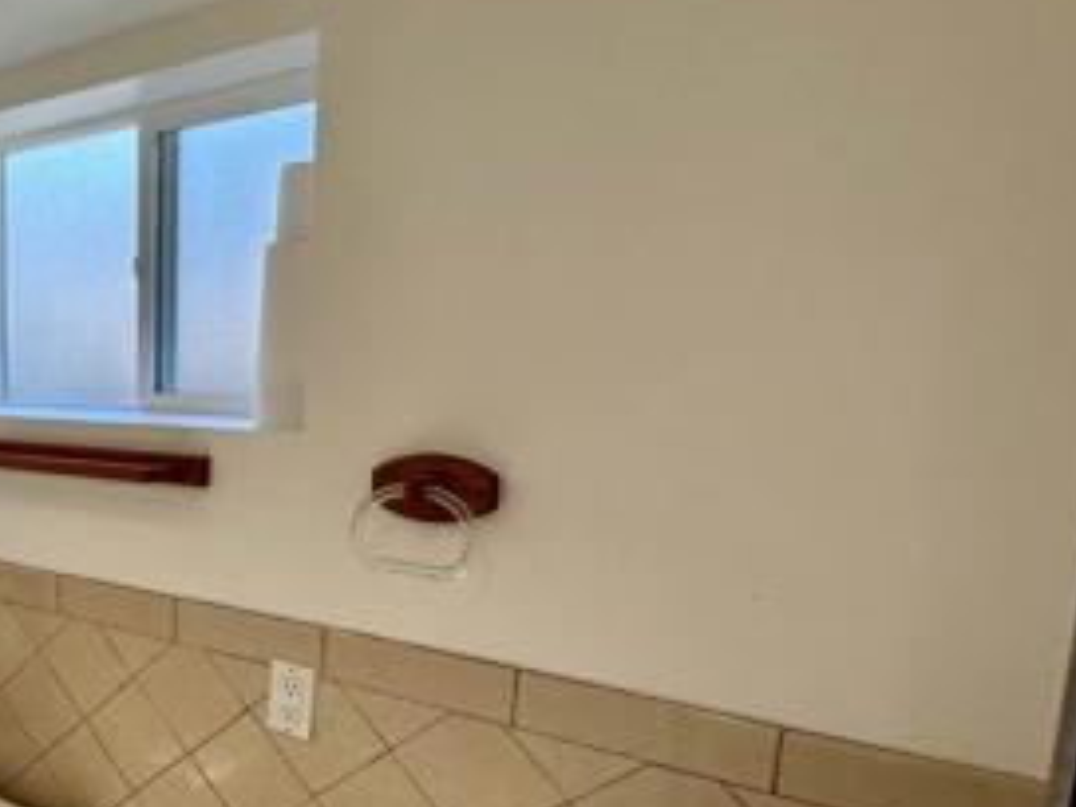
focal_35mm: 33
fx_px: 1026
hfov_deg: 41.2
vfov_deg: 42.6
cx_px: -166
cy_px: 510
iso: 40
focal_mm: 2.22
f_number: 2.2
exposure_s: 1/140
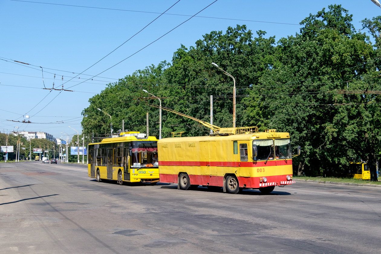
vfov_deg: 24.6
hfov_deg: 36.2
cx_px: 190
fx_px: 582
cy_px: 127
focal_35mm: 55
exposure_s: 1/900
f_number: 6.4
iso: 400
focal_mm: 36.6
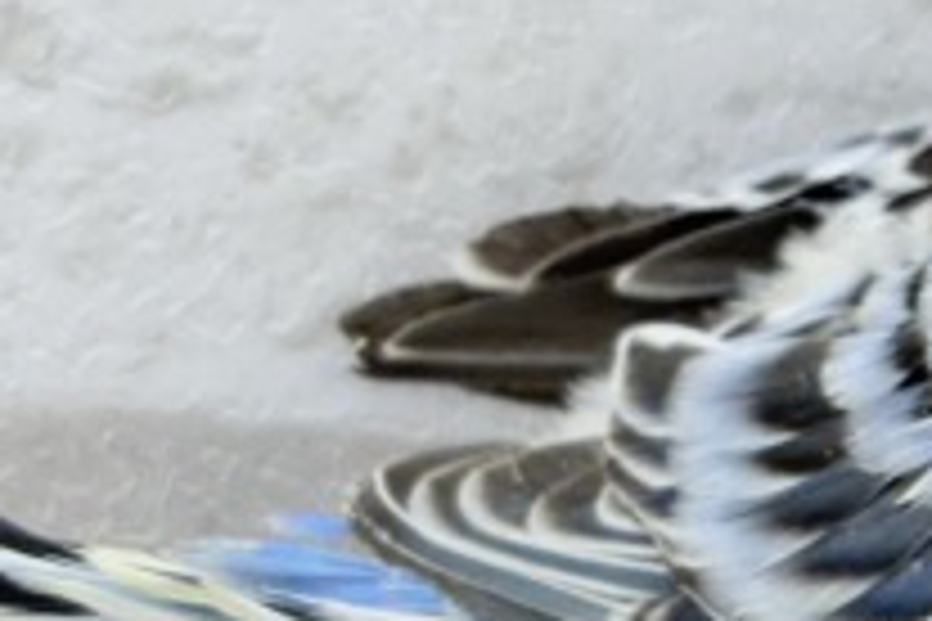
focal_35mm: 167
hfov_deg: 11.8
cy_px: 266
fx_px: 4323
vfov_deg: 8.2
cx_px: 1324
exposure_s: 1/100
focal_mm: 5.96
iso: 80
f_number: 1.6
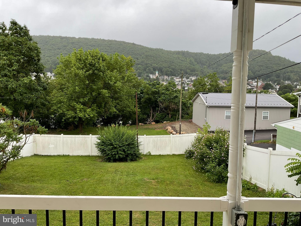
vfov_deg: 48.2
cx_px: 150
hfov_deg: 61.7
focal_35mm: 29
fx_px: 252
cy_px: 113
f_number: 1.8
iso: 16
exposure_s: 1/120
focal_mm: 3
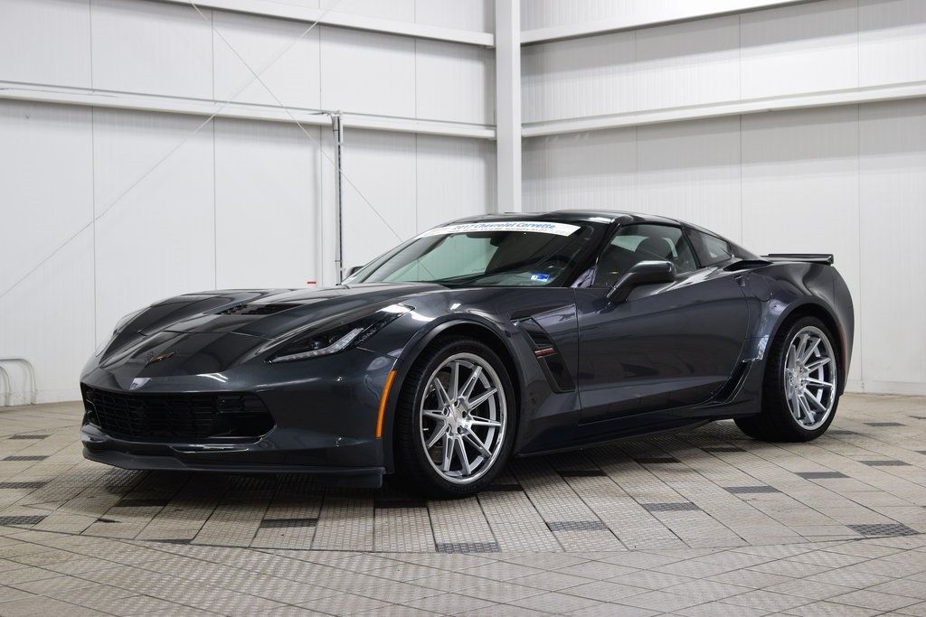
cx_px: 463
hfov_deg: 33.4
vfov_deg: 22.6
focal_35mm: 60
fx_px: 1543
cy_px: 308
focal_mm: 40
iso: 400
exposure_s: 1/15
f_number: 6.3
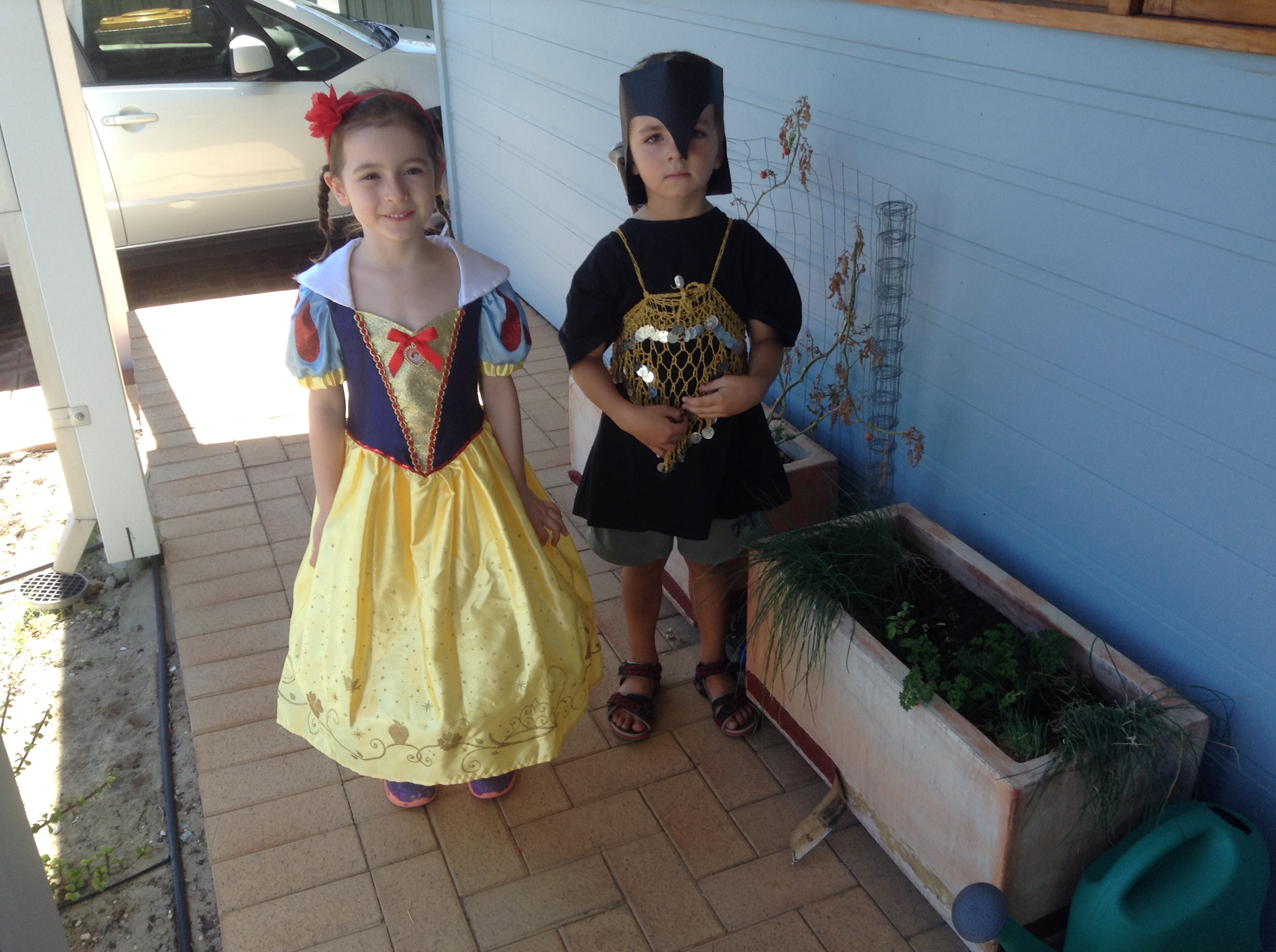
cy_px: 476
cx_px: 638
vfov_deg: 42.8
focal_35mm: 33
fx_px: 1215
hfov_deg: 55.4
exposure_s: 1/220
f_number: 2.4
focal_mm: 3.3
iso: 25
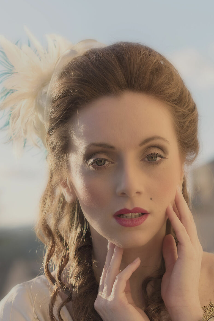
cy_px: 282
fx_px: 917
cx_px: 131
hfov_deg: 13.3
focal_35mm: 103
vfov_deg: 19.5
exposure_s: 1/800
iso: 100
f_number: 3.2
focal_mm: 50
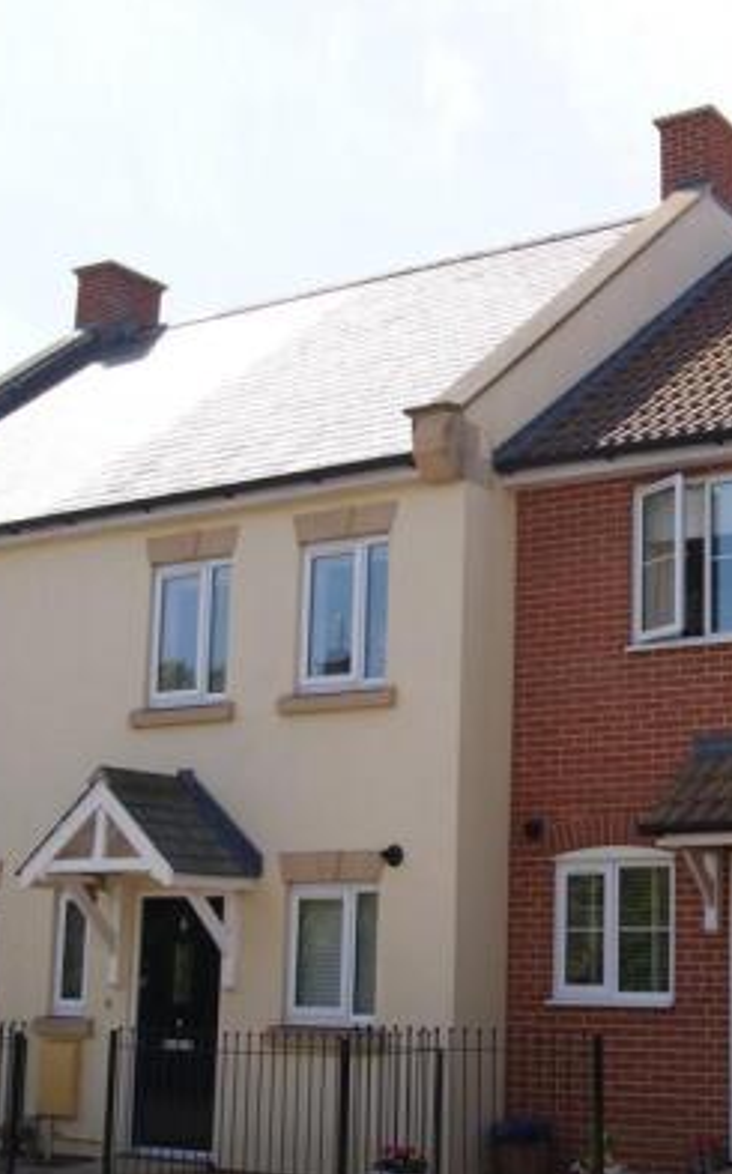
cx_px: 647
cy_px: 641
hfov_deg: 22.6
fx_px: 1791
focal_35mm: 56
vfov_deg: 36.3
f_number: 10
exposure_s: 1/100
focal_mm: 22
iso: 100
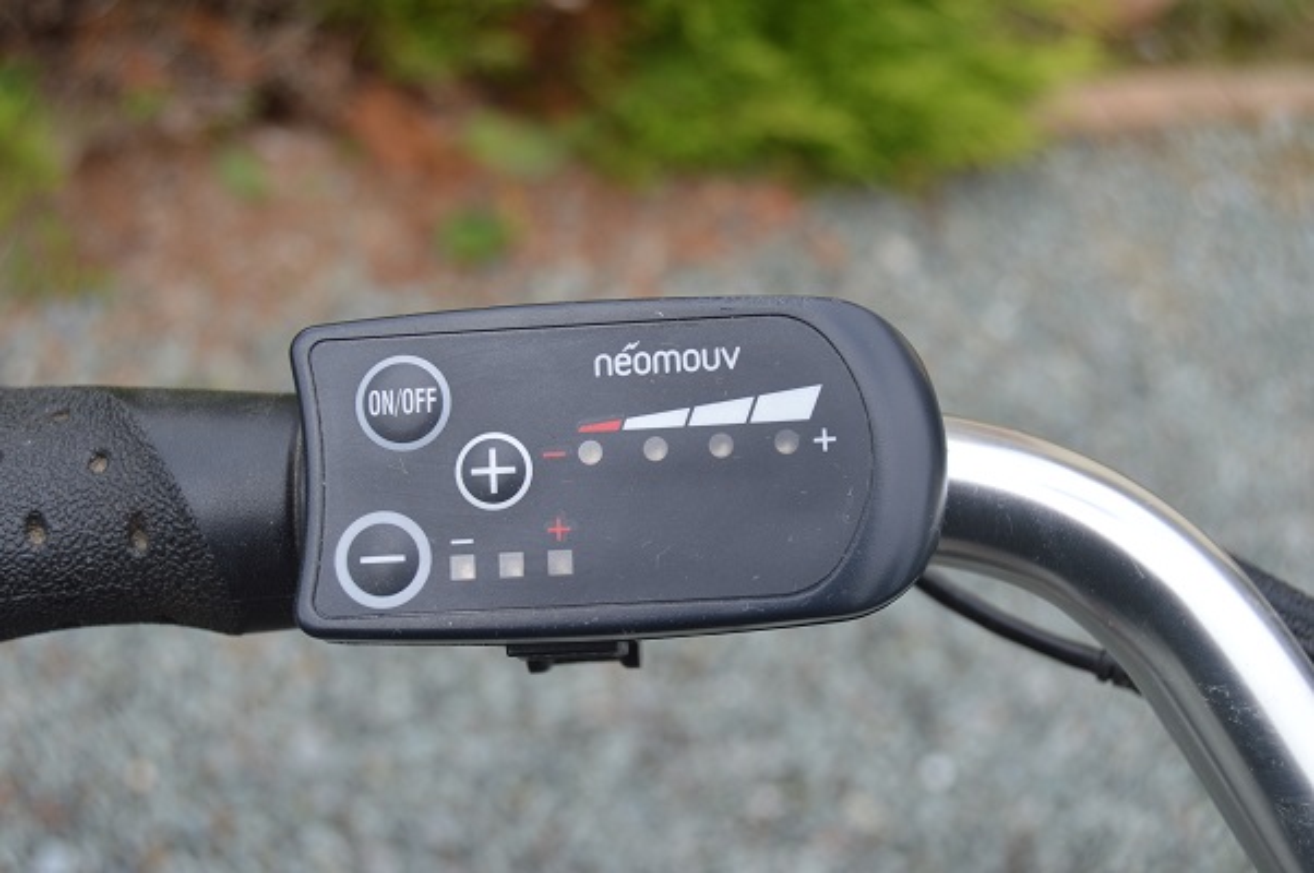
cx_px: 657
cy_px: 436
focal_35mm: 52
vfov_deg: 25.7
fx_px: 1914
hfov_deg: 37.9
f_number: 6.3
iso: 100
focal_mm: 35
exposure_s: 1/160
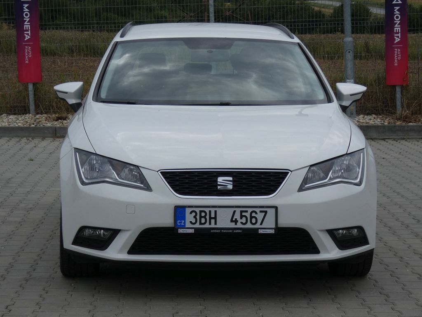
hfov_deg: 18.4
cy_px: 158
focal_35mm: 107
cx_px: 211
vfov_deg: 13.8
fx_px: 1304
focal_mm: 19.2
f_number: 4.9
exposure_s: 1/640
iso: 80
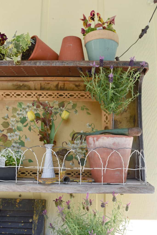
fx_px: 235
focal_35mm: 36
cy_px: 118
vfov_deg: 53.1
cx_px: 78
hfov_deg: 36.9
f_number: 7.1
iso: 400
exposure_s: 1/200
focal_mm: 24
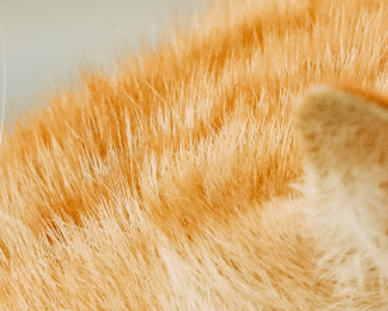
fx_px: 27708
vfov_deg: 0.6
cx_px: 15
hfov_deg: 0.8
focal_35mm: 2412
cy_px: 746
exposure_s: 1/1000
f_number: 4
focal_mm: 216.73
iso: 1250
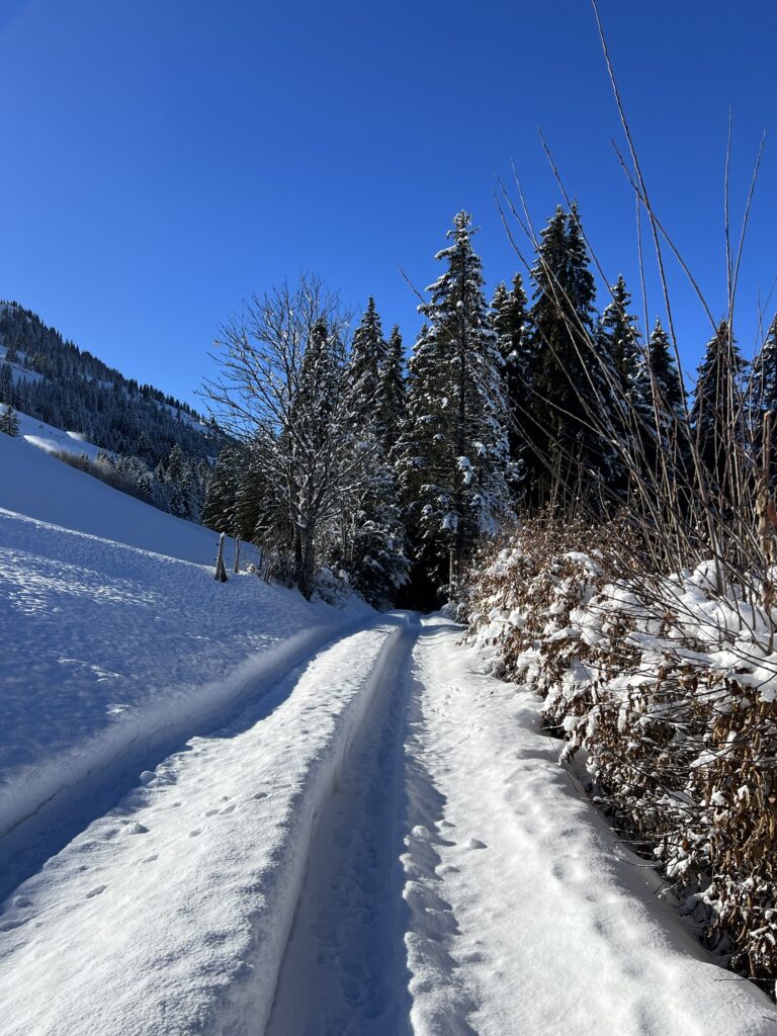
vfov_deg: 67.3
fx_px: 778
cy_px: 518
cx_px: 388
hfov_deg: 53.1
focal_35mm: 26
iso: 50
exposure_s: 1/5882
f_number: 1.5
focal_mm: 5.7
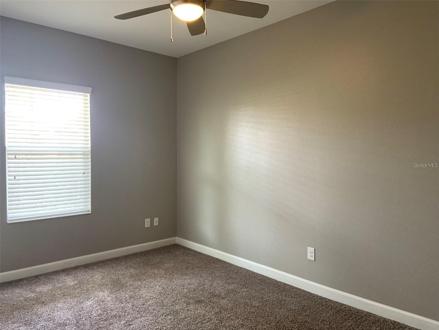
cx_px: 220
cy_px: 165
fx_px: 330
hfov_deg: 67.3
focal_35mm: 26
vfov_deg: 53.1
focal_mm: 4.25
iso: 250
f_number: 1.8
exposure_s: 1/40
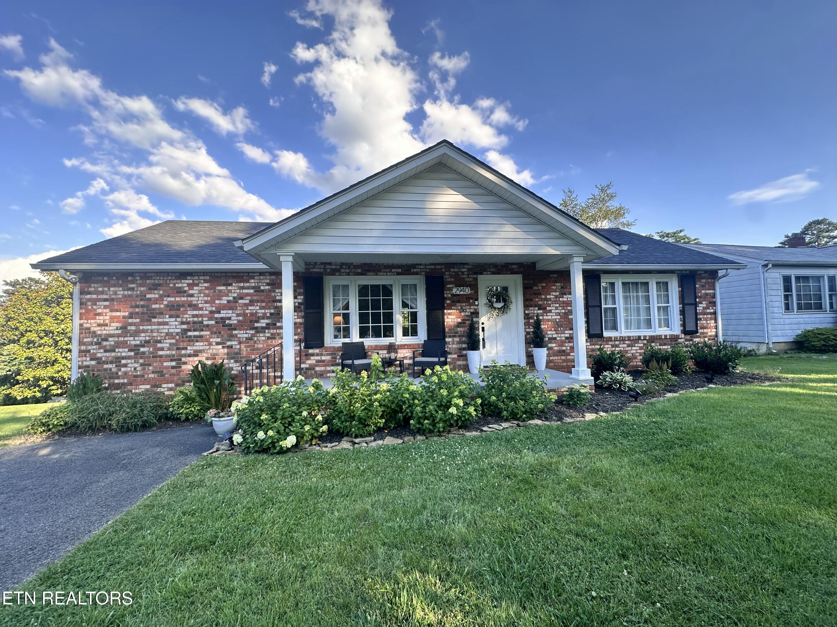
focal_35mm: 14
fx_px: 339
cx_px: 418
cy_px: 314
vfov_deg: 85.7
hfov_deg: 102.1
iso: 40
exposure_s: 1/290
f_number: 2.2
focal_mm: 2.22
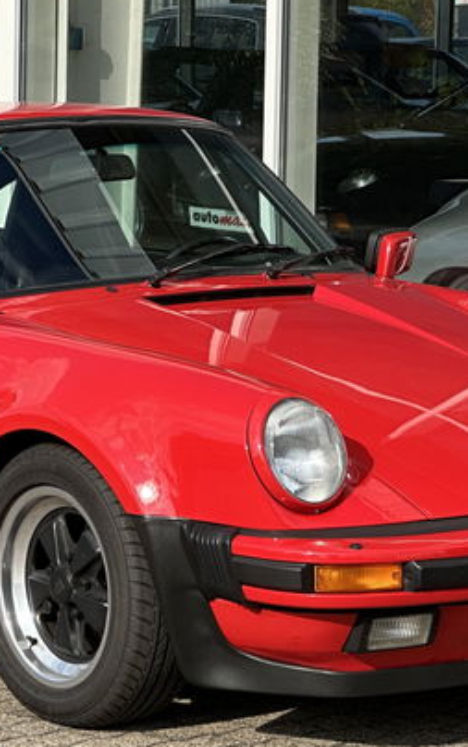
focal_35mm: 155
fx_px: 3159
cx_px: 124
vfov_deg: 13.5
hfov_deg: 8.5
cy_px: 420
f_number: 2.8
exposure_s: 1/561
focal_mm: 9
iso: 32
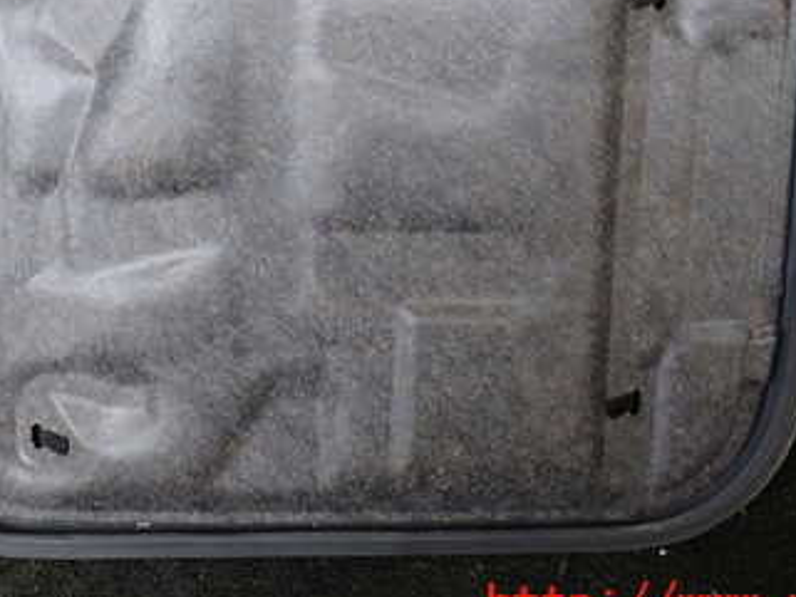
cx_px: 303
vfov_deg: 25.5
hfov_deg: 34.2
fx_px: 1288
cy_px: 82
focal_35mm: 56
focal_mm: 5.4
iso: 125
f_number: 2.3
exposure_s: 1/60
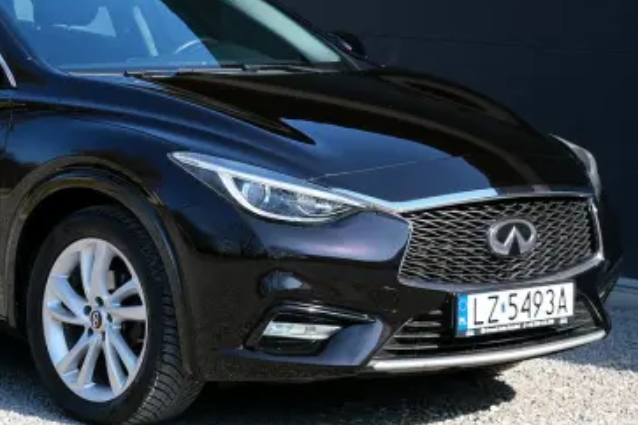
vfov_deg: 10.2
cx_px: 112
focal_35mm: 134
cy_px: 155
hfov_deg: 15.2
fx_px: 2375
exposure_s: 1/400
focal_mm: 50.5
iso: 320
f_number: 5.6
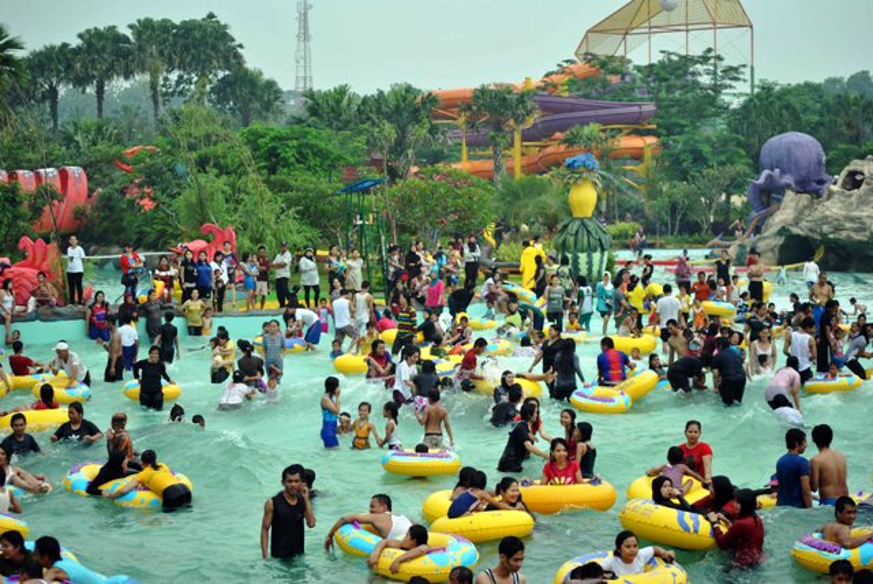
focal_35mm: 82
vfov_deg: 16.6
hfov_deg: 24.6
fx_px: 2002
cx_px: 436
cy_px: 292
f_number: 4
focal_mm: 55
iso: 180
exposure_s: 1/500
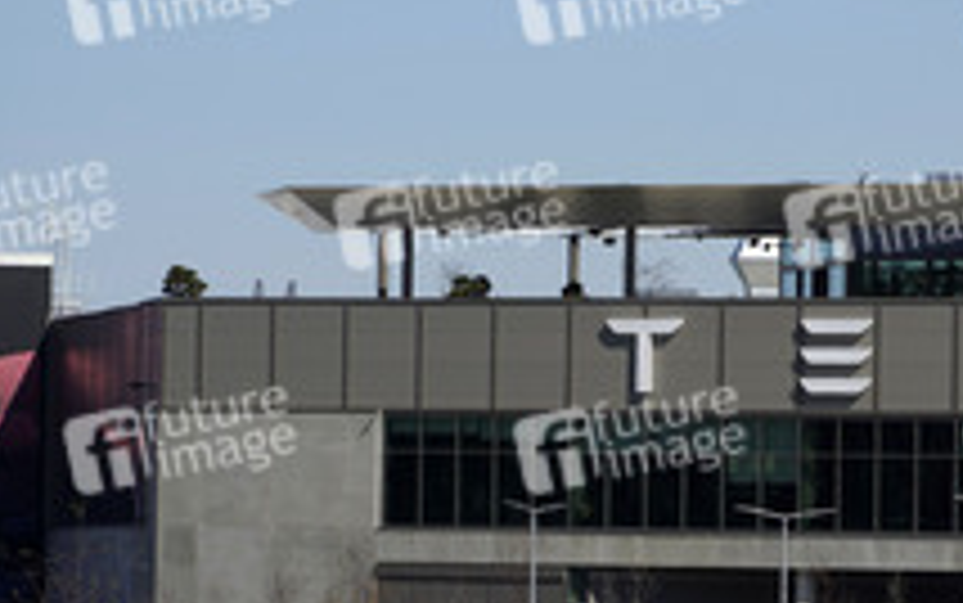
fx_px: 11265
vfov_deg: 3.1
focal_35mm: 429
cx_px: 961
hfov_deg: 4.9
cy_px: 328
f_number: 7.1
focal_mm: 200
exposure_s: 1/800
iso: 100
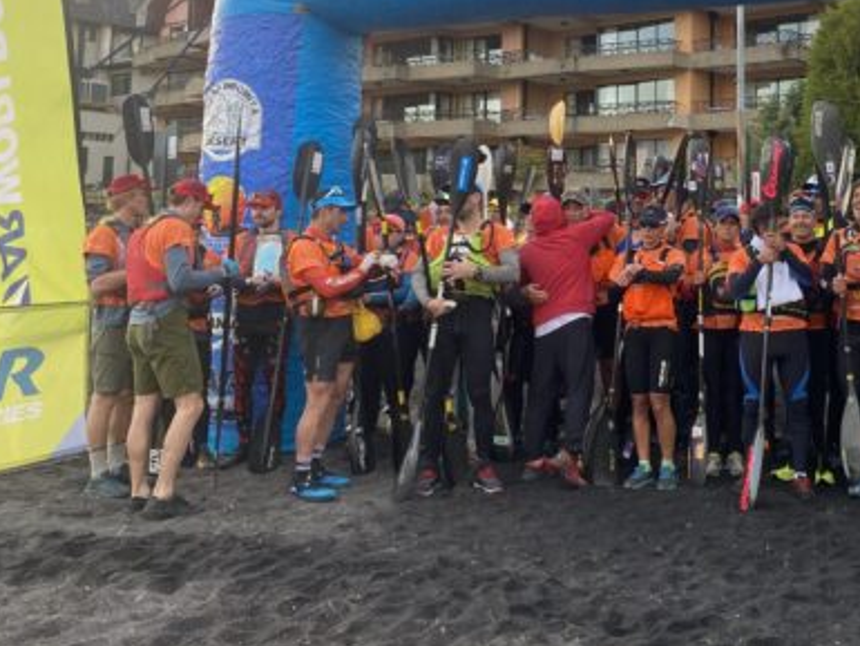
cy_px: 155
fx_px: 1143
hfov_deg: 39.3
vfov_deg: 30.9
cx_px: 714
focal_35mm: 46
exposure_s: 1/121
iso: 64
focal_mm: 4.25
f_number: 1.8
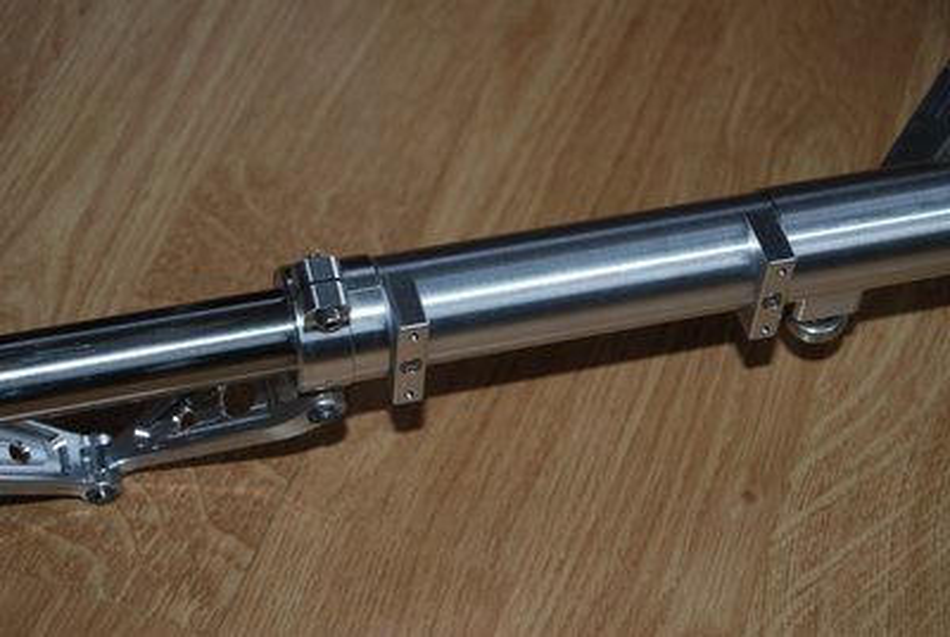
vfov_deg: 16.6
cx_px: 475
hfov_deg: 24.6
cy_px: 318
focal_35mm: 82
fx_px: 2180
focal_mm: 55
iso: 320
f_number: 5.6
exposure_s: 1/60
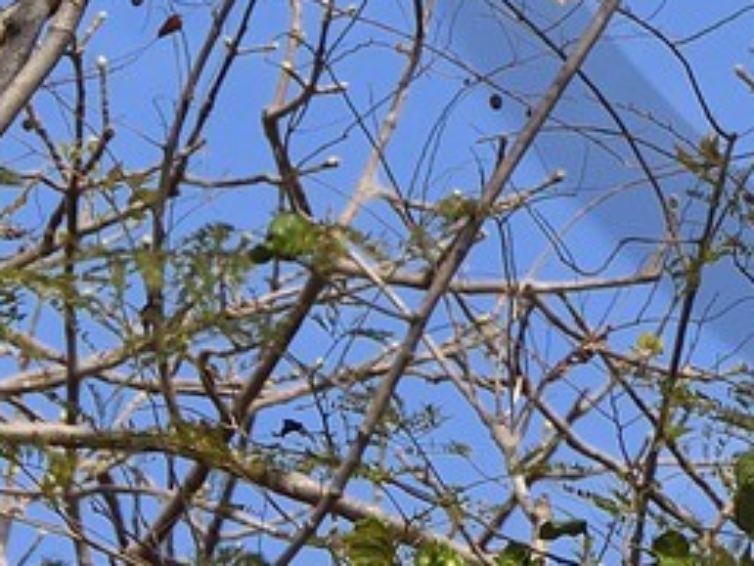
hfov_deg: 1.7
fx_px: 26041
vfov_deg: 1.2
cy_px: -633
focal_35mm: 1195
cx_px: 1455
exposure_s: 1/250
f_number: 11
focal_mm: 200
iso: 200
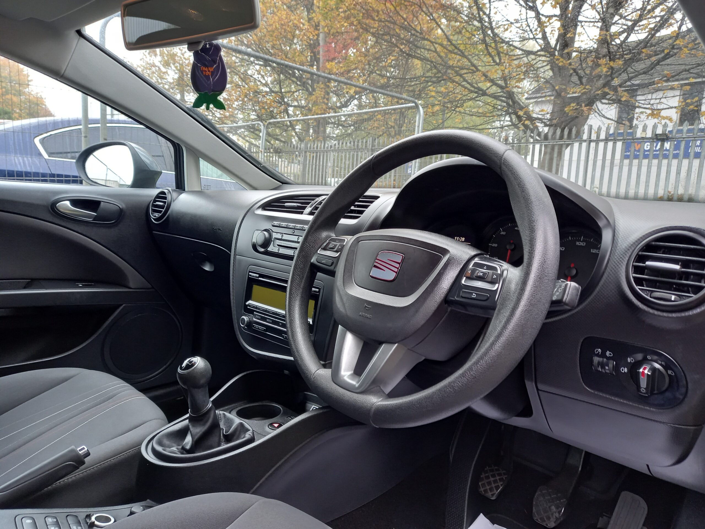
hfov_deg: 69.4
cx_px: 352
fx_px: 509
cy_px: 264
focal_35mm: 25
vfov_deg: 54.9
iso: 200
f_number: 2
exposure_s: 1/60
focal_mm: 4.6
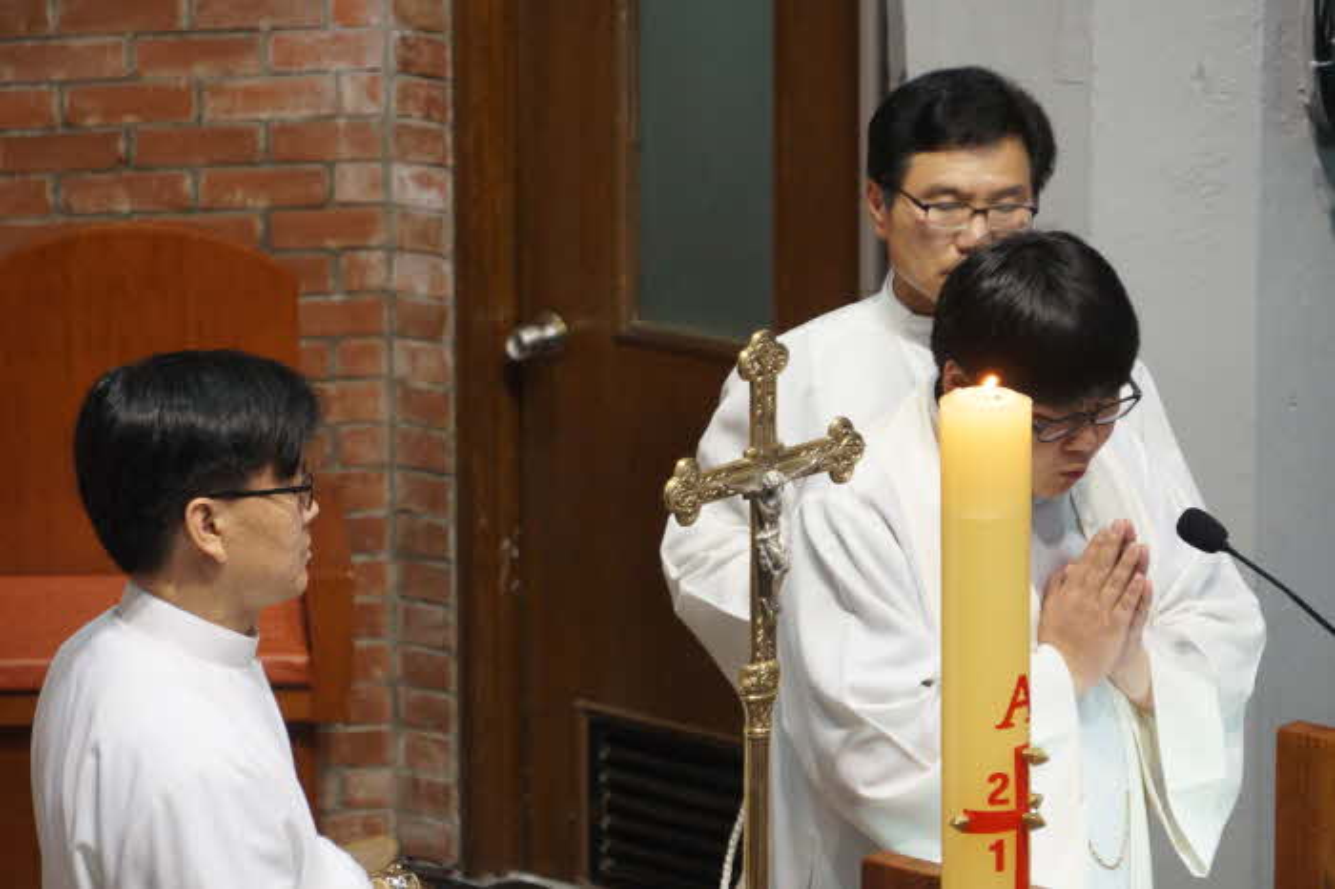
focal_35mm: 228
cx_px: 668
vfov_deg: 6.0
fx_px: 8451
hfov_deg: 9.0
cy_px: 444
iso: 640
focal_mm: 152
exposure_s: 1/15
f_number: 6.3
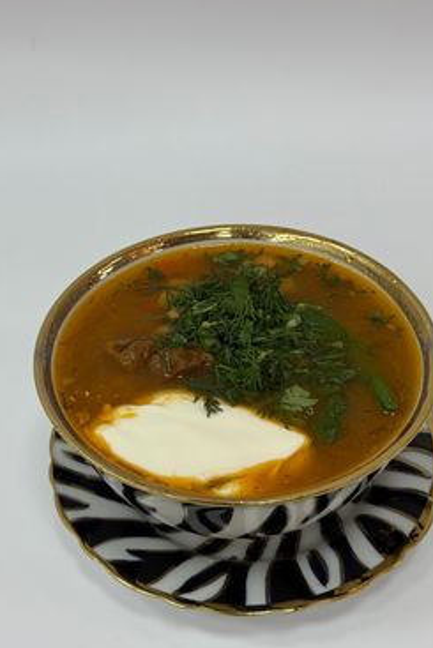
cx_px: 247
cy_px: 329
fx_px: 1045
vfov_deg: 34.5
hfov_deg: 23.4
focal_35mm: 58
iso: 50
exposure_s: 1/50
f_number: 1.78
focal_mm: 6.76
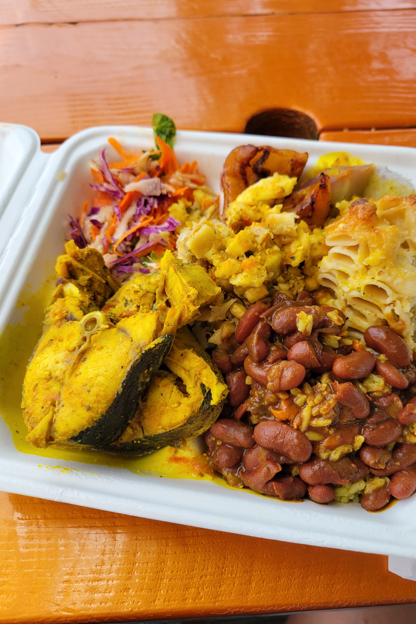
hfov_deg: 46.2
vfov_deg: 65.5
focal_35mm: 28
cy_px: 307
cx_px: 242
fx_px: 485
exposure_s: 1/567
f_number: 1.8
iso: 40
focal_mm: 5.4
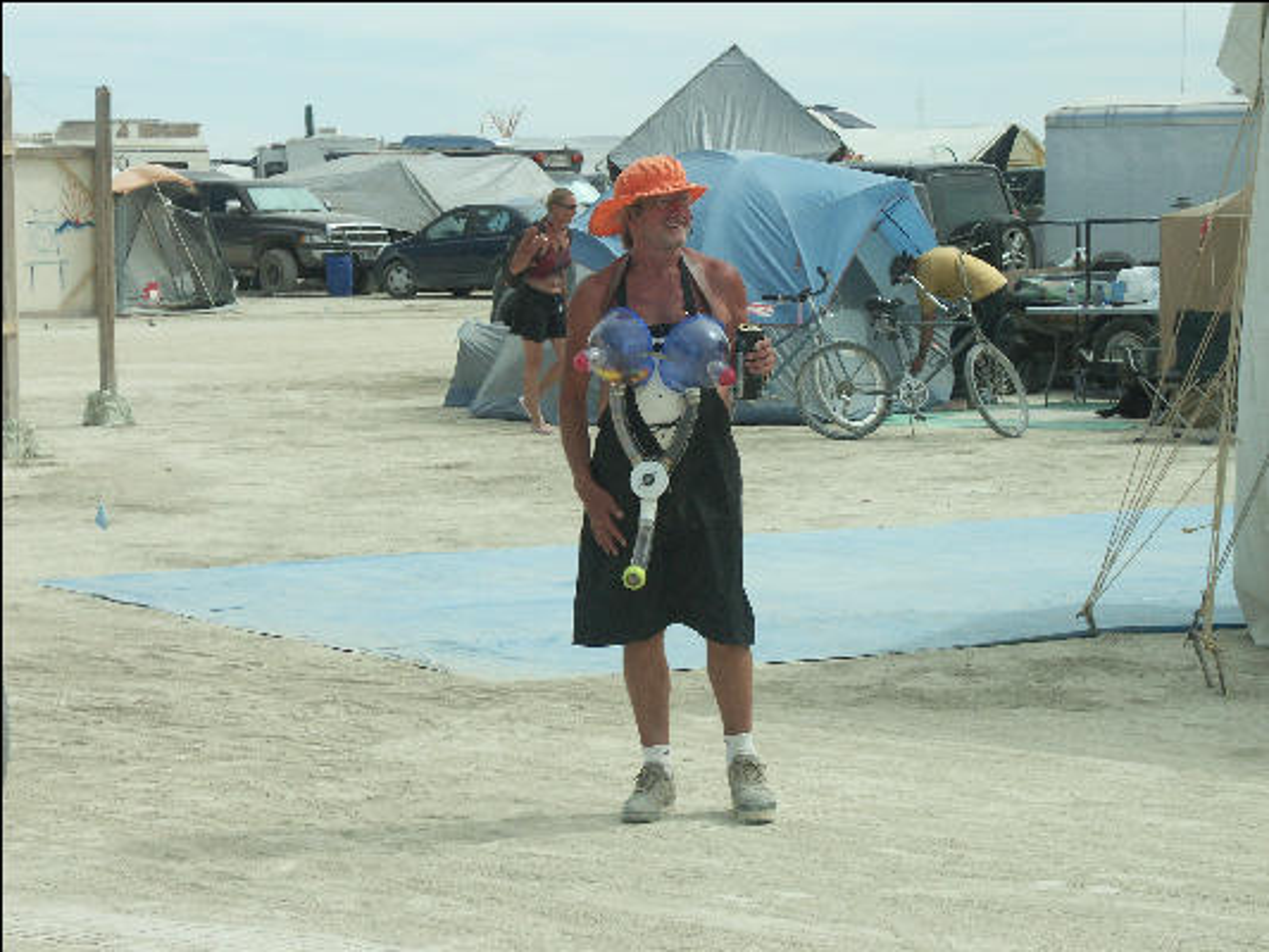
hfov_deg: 17.9
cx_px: 634
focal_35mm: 110
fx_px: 4033
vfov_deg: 13.5
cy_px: 476
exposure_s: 1/640
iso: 100
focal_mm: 27.33
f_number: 7.1
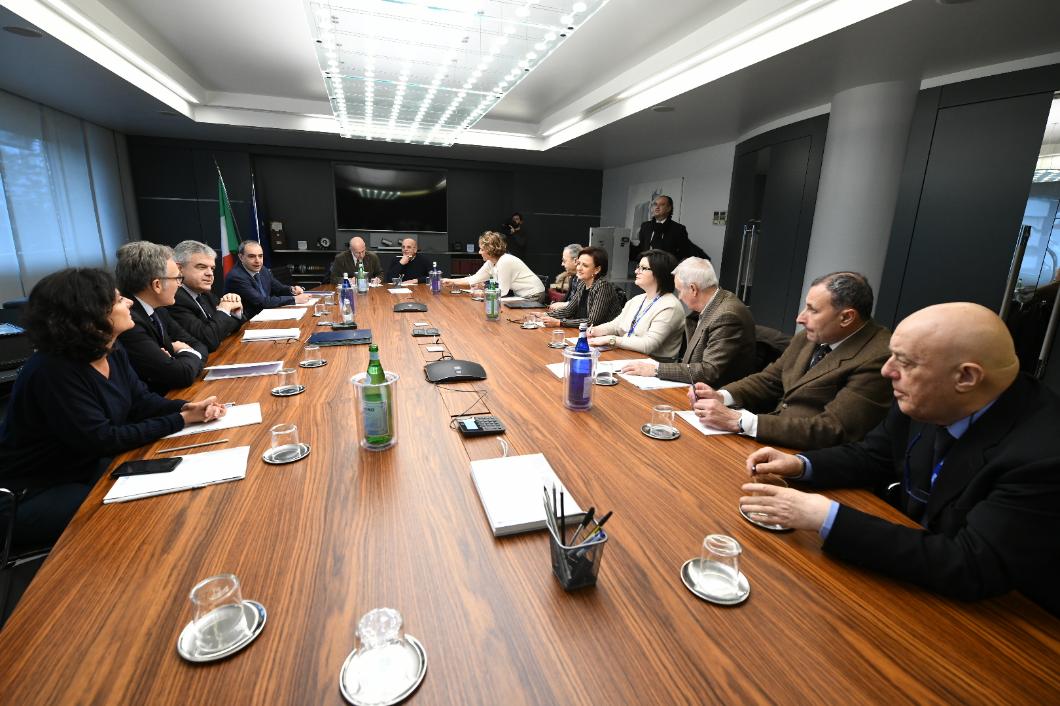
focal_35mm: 16
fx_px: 471
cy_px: 353
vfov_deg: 73.7
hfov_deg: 96.7
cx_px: 530
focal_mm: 16
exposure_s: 1/100
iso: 2000
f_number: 5.6
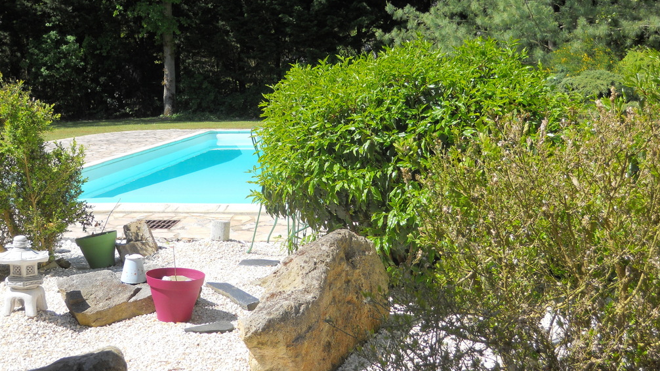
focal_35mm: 51
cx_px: 325
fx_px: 893
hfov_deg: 40.6
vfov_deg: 23.5
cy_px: 197
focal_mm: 8.3
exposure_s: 1/500
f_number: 3.4
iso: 80
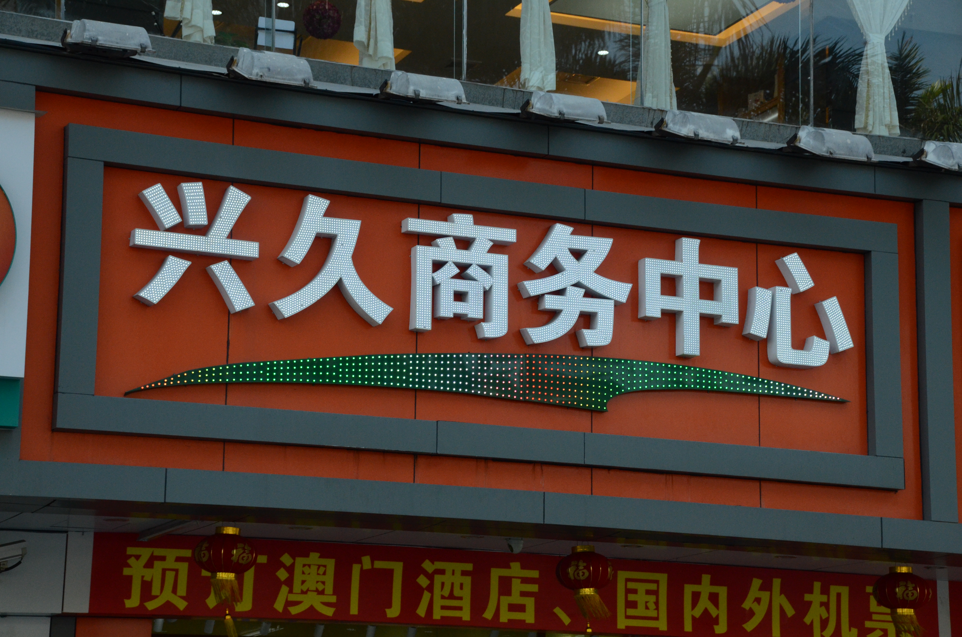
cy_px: 318
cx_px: 481
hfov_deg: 22.7
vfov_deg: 15.1
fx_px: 2400
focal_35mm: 90
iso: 1600
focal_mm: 60
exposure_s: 1/1250
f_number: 9
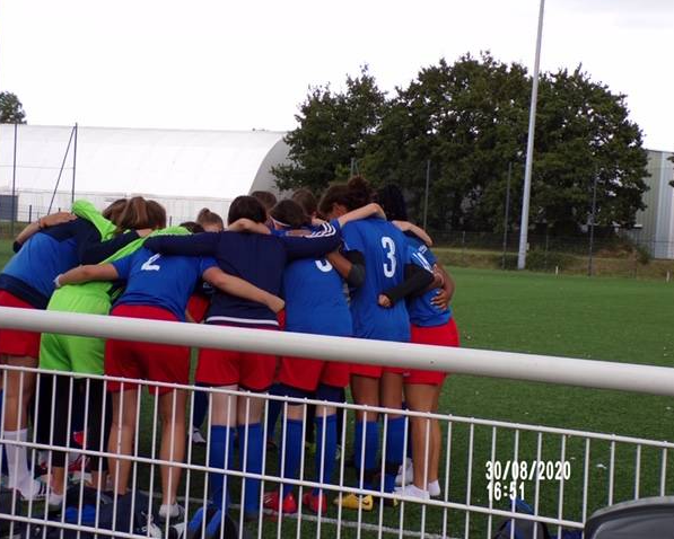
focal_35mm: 68
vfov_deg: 22.5
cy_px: 270
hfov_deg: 27.9
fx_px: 1357
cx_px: 330
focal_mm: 11.6
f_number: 4.1
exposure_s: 1/200
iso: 80
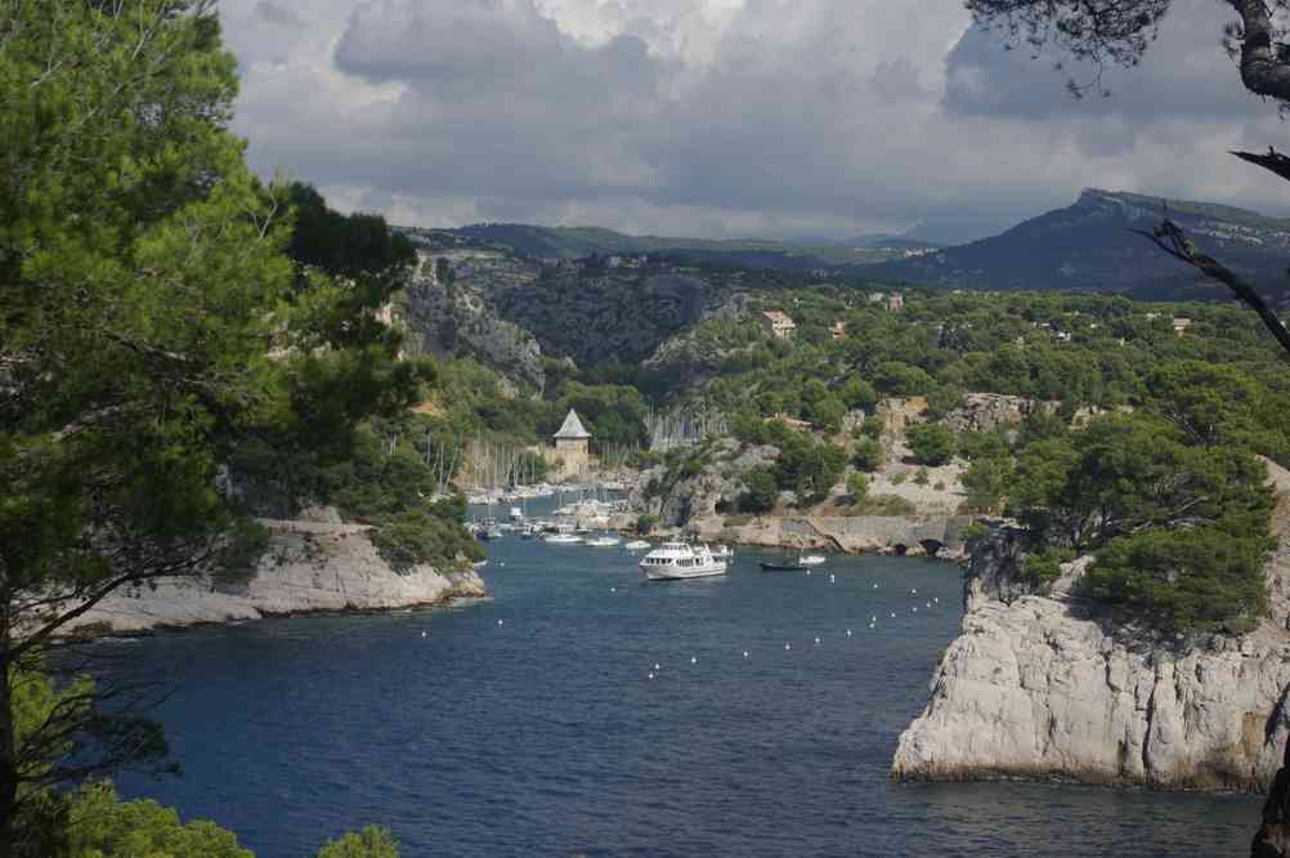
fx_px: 2953
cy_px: 429
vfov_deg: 16.5
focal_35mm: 82
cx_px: 645
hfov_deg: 24.6
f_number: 9.5
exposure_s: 1/250
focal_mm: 55
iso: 100
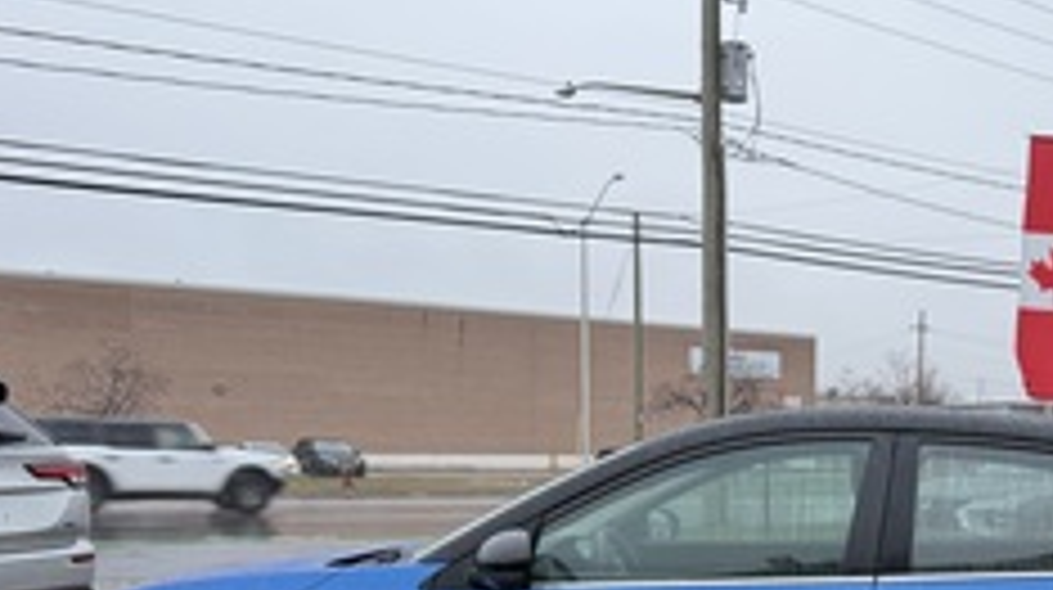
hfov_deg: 42.0
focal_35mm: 47
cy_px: 529
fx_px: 1311
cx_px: 832
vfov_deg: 24.6
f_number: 1.78
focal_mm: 6.76
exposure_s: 1/87
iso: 200
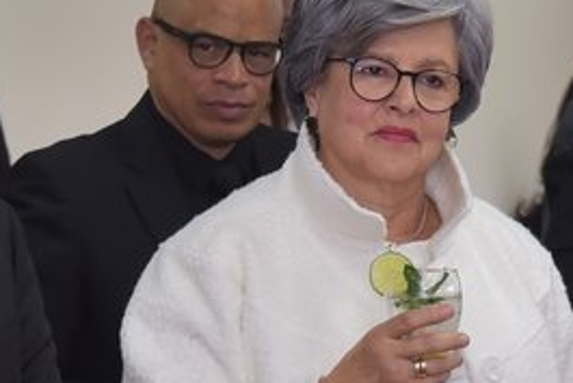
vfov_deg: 4.1
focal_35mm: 339
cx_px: 149
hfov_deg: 6.1
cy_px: 229
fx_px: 5398
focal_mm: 75
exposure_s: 1/100
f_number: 4.8
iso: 800
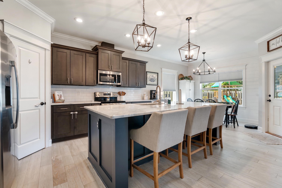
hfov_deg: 96.7
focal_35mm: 16
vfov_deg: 73.7
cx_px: 141
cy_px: 94
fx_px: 125
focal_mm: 16
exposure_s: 1/4
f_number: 9
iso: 400
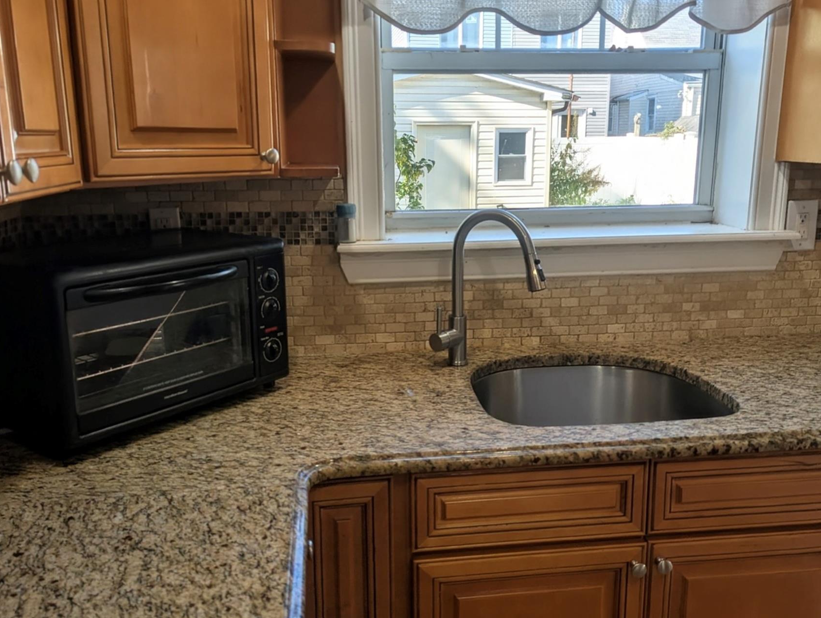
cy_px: 256
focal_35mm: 29
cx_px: 479
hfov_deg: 61.2
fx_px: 689
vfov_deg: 48.1
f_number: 1.85
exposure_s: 1/234
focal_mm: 6.81
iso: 38
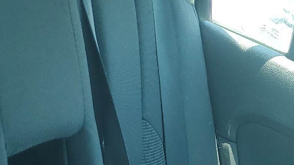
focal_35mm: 98
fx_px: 764
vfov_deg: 11.3
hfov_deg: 21.3
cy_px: 319
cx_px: 267
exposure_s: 1/147
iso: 50
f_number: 1.5
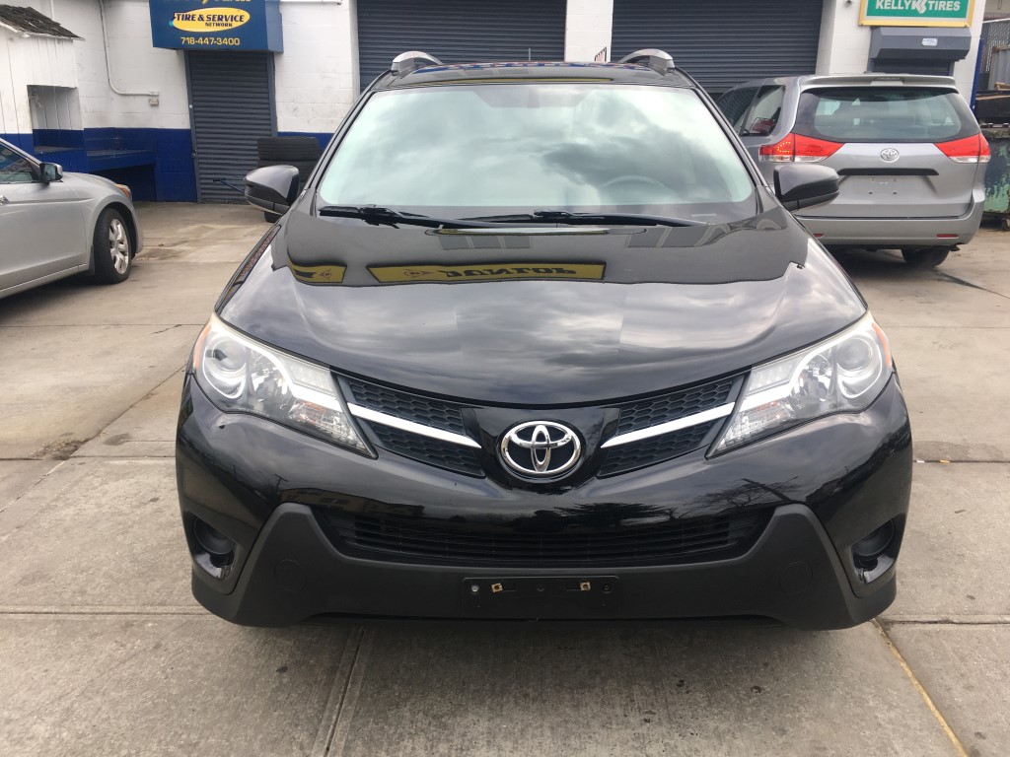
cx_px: 505
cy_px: 378
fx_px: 846
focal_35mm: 29
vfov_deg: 48.2
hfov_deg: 61.7
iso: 25
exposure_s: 1/223
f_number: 2.2
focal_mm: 4.15
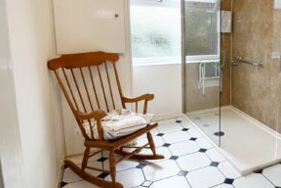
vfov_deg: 43.0
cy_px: 63
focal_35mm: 30
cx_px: 247
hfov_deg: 54.8
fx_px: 234
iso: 2200
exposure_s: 1/25
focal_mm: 10
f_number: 10
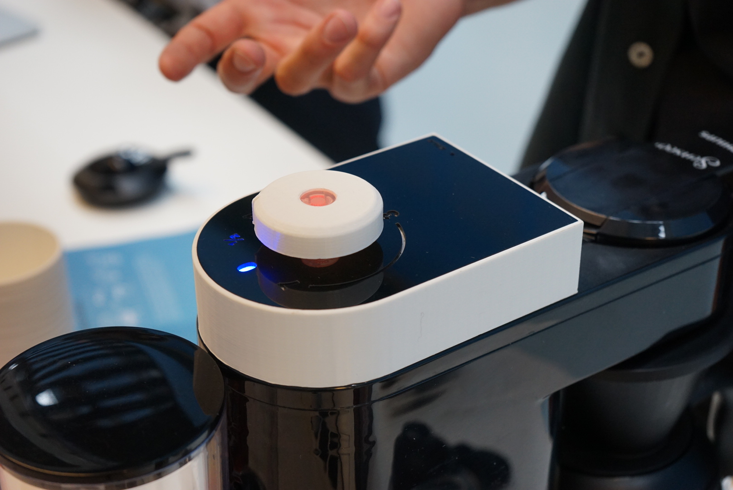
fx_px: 1243
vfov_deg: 22.3
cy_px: 245
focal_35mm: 61
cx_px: 366
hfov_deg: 32.9
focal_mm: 61
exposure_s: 1/160
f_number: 5.6
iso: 1600
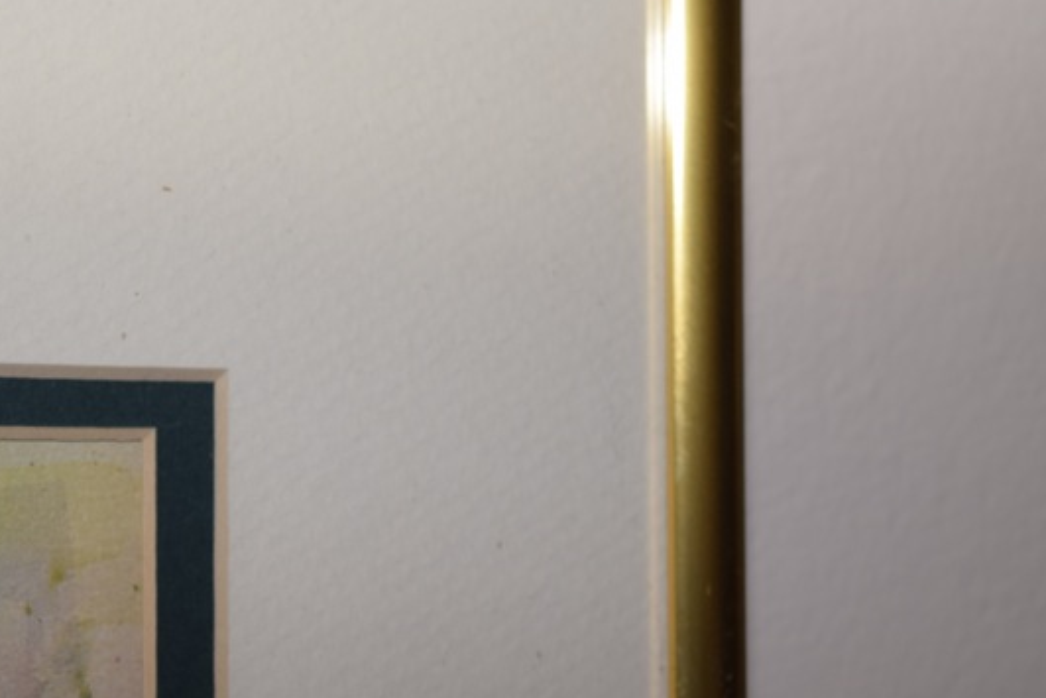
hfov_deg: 13.2
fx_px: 4503
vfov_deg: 8.9
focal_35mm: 155
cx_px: 183
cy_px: 335
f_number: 5.6
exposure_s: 1/60
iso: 110
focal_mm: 55
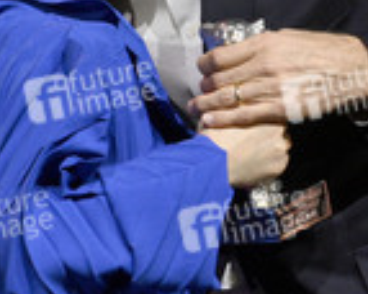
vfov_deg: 3.4
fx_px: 5003
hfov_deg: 4.2
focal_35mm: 460
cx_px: 22
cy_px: 28
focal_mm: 155
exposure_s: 1/250
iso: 4000
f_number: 5
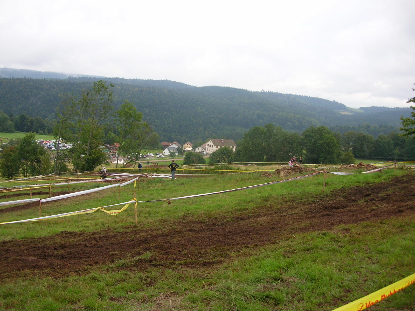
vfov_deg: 40.7
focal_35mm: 35
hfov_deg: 52.6
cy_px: 156
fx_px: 420
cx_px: 208
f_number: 2.8
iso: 50
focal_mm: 5.8
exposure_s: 1/352
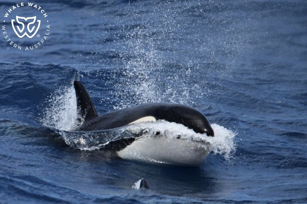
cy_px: 102
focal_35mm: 450
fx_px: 3836
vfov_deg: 3.1
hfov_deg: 4.6
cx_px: 154
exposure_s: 1/8000
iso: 1100
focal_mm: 450
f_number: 6
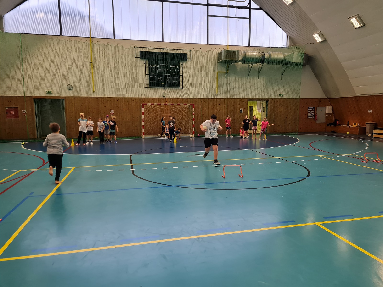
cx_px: 192
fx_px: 288
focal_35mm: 26
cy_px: 144
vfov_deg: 53.1
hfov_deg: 67.3
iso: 160
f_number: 1.8
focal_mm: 5.4
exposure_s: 1/100
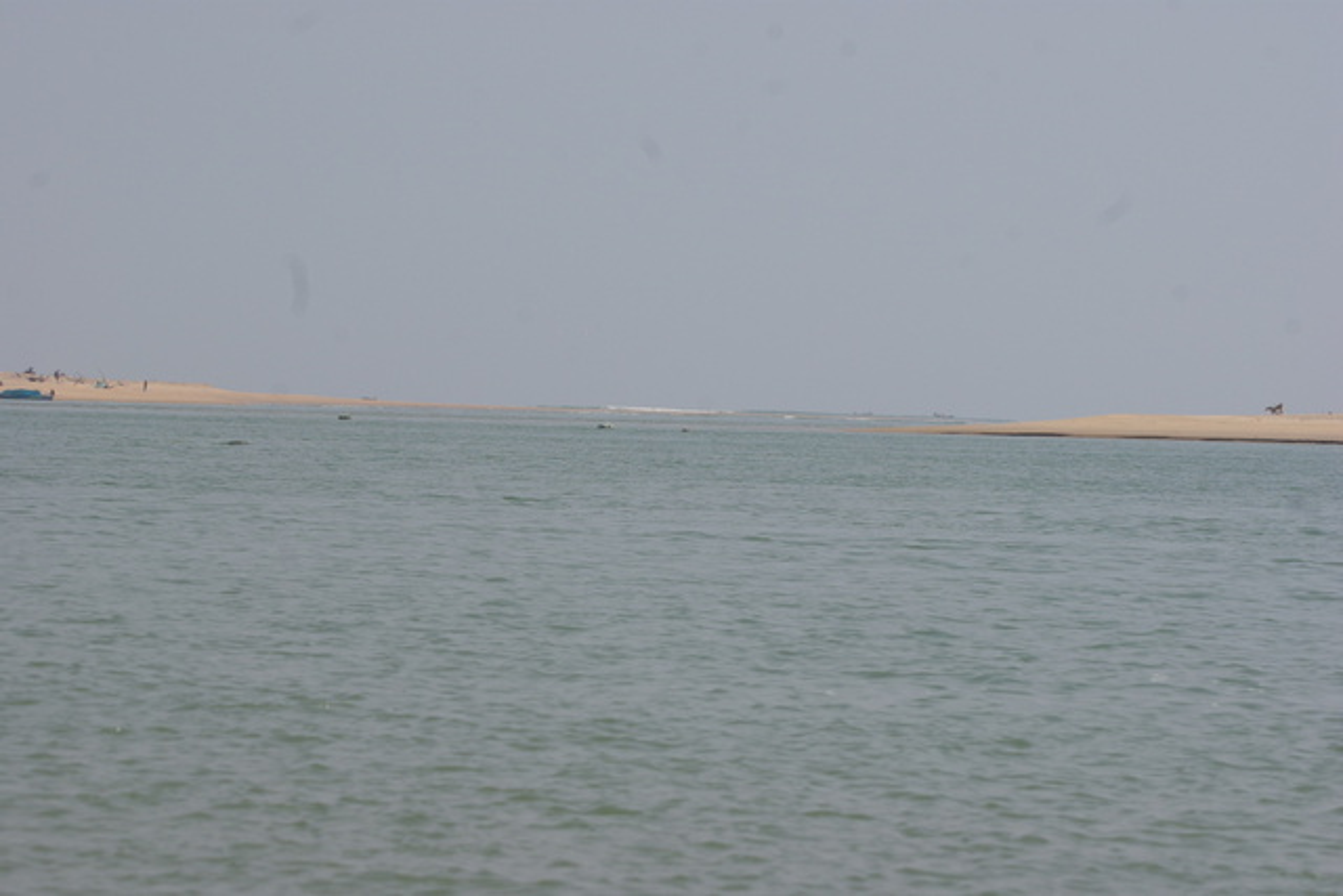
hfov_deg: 11.9
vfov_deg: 8.0
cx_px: 672
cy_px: 448
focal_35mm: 172
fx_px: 6436
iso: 100
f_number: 9.5
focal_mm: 115
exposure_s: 1/350
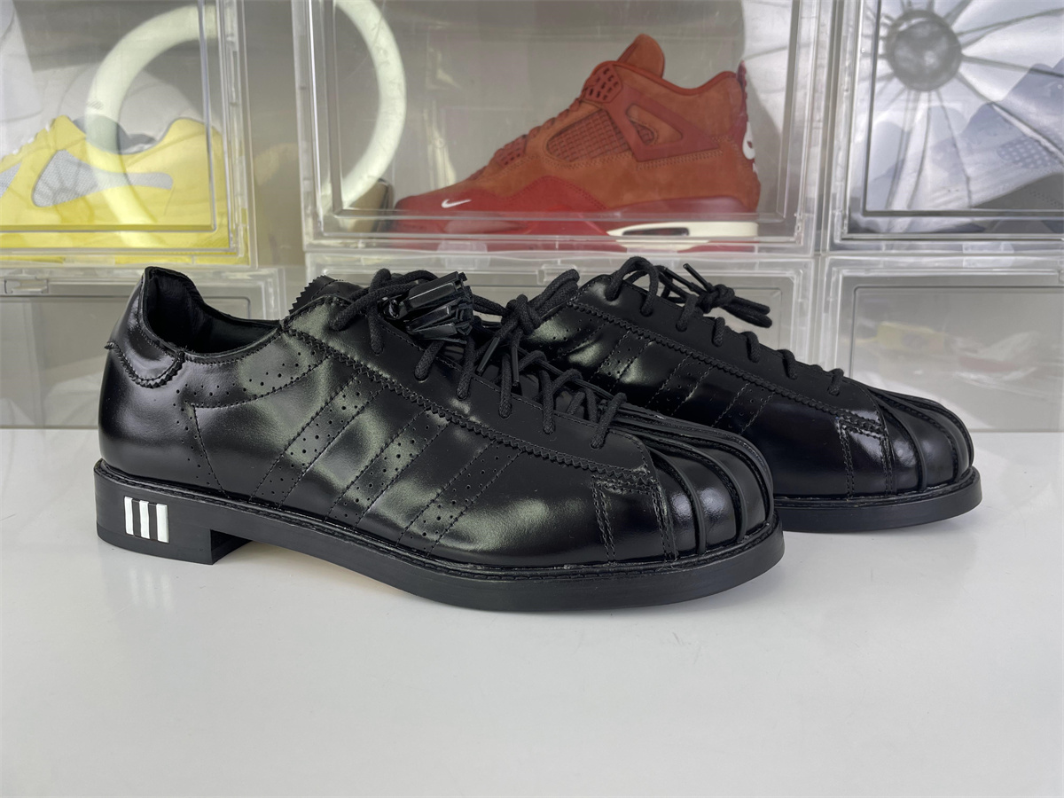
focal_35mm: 26
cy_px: 399
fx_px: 799
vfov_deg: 53.1
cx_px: 532
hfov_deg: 67.3
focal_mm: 4.2
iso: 32
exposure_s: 1/115
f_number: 1.6
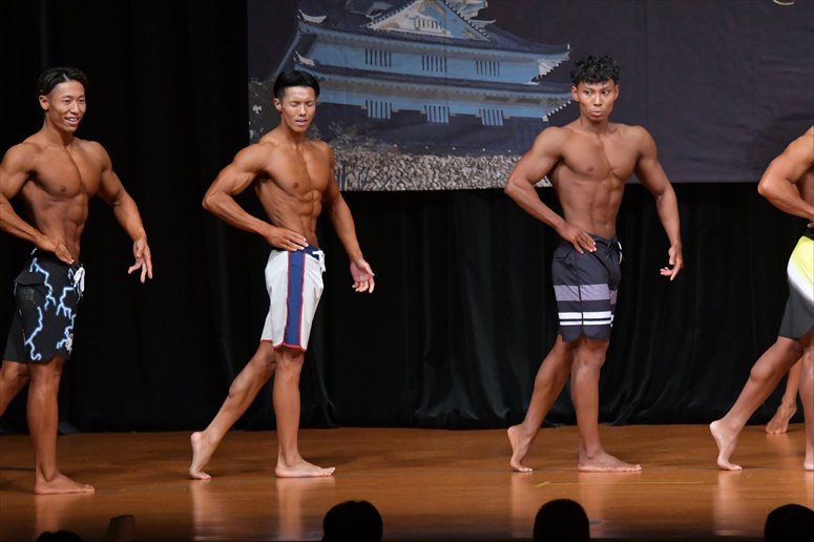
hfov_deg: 8.1
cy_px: 271
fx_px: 5763
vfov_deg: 5.4
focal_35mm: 255
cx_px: 407
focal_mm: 170
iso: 5000
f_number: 5.6
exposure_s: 1/400
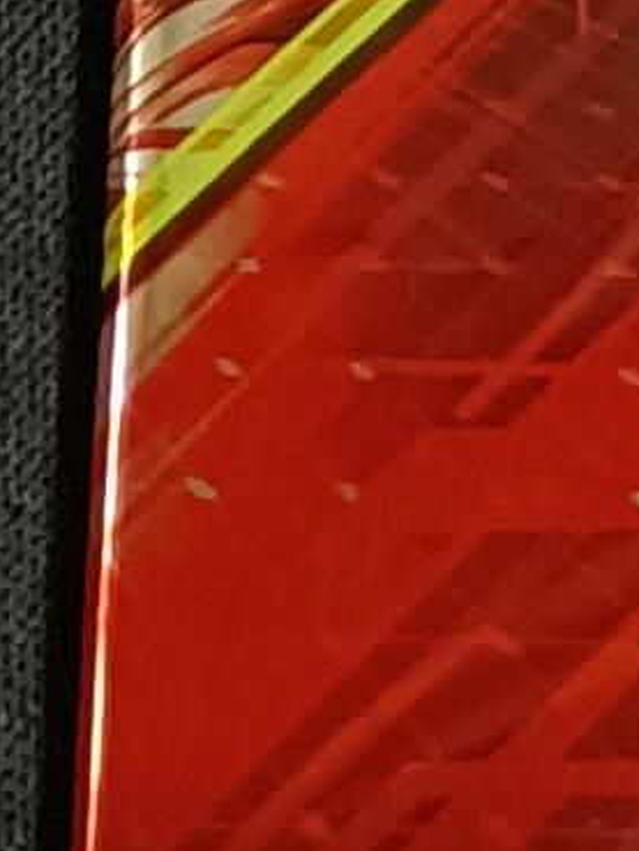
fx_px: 6002
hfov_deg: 6.0
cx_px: 1013
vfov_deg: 7.9
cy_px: -528
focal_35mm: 244
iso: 1046
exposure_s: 1/30
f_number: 1.8
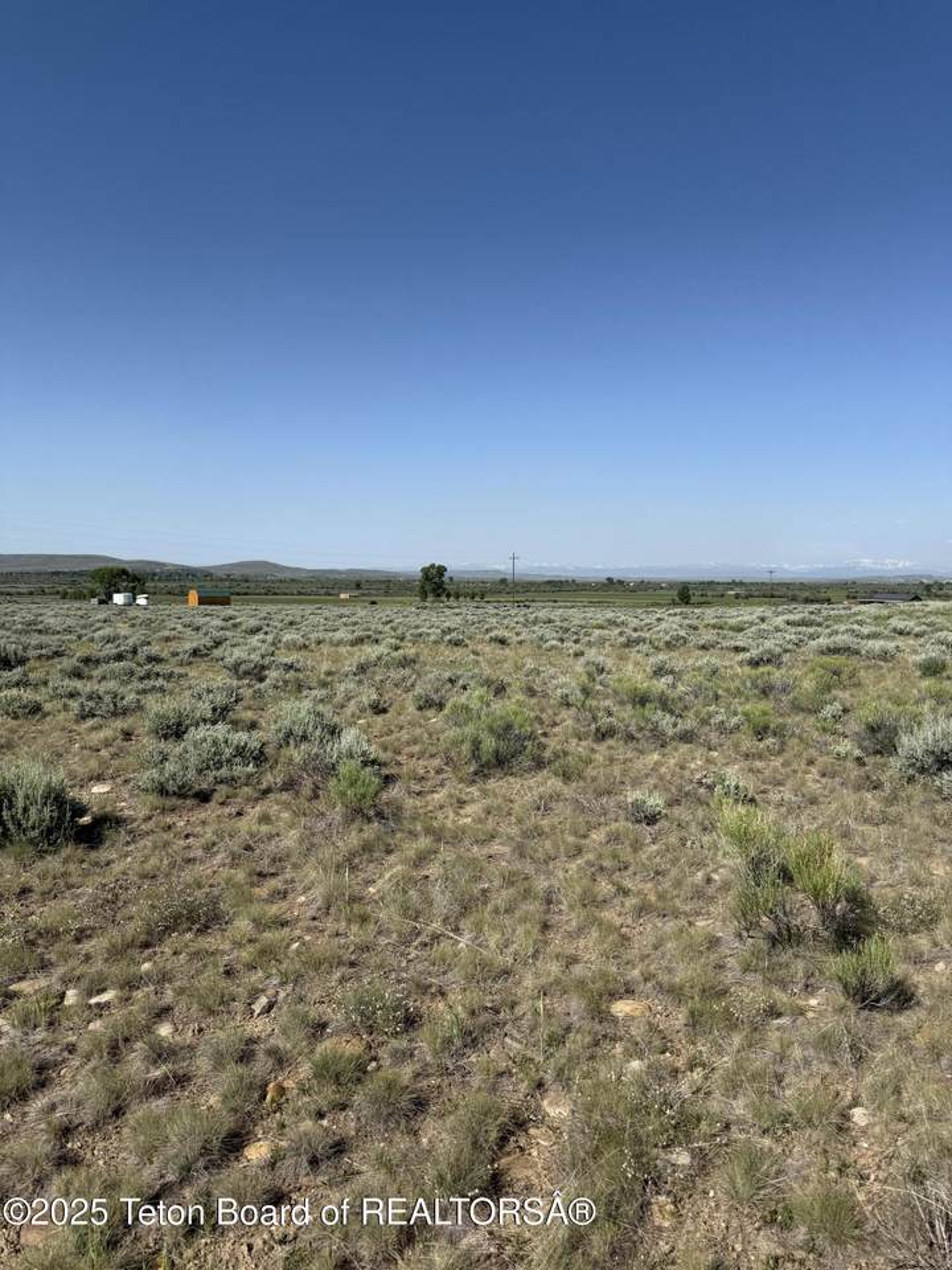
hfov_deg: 56.8
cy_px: 635
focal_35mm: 24
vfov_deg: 71.6
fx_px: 880
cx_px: 476
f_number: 1.78
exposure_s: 1/6711
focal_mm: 6.76
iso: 80
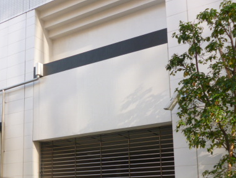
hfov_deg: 39.4
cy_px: 149
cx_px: 61
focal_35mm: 47
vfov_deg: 30.0
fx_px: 321
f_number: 3.1
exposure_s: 1/125
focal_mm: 5
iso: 100
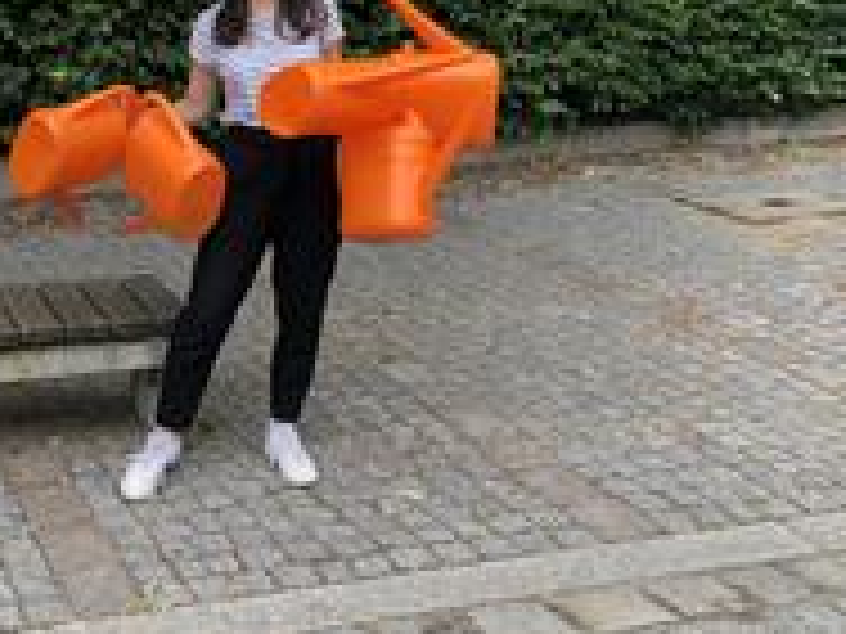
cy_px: 121
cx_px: 122
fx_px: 1271
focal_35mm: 52
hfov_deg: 35.1
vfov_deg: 27.4
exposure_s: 1/120
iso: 25
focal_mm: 3.99
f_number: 1.8
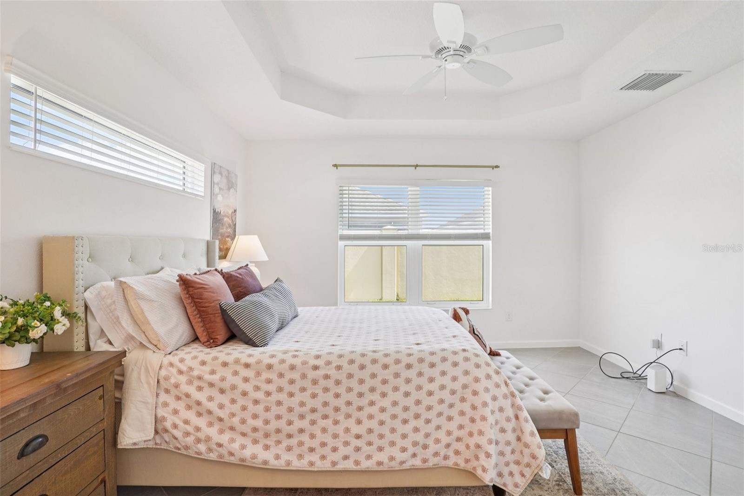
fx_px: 351
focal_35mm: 17
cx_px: 372
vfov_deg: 70.4
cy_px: 248
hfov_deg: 93.3
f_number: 9
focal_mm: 17
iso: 125
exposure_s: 1/30
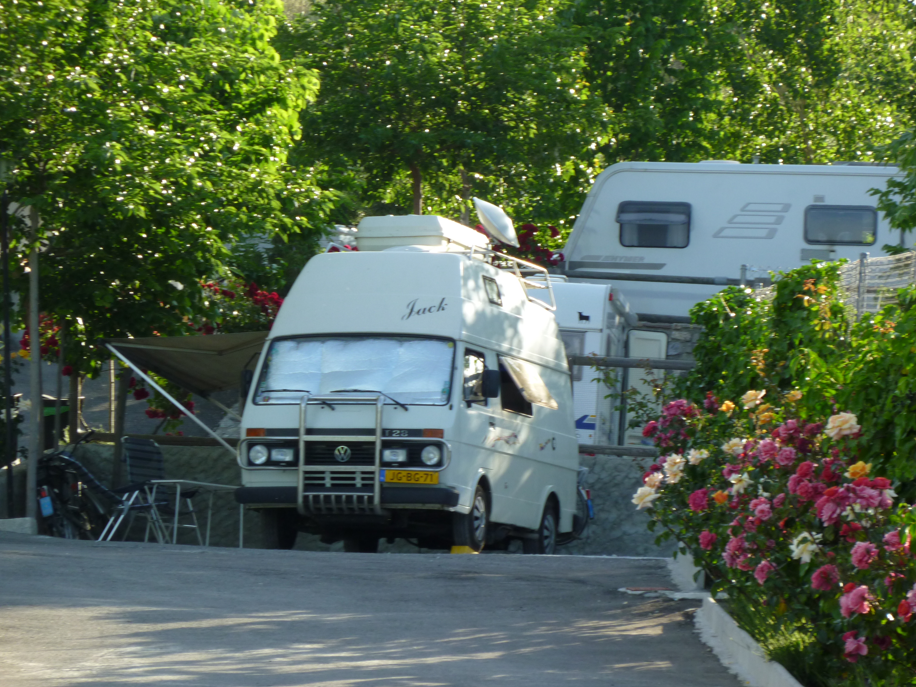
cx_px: 460
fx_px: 5319
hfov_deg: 9.8
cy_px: 342
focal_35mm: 201
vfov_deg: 7.4
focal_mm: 36
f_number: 5.9
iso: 160
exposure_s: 1/125
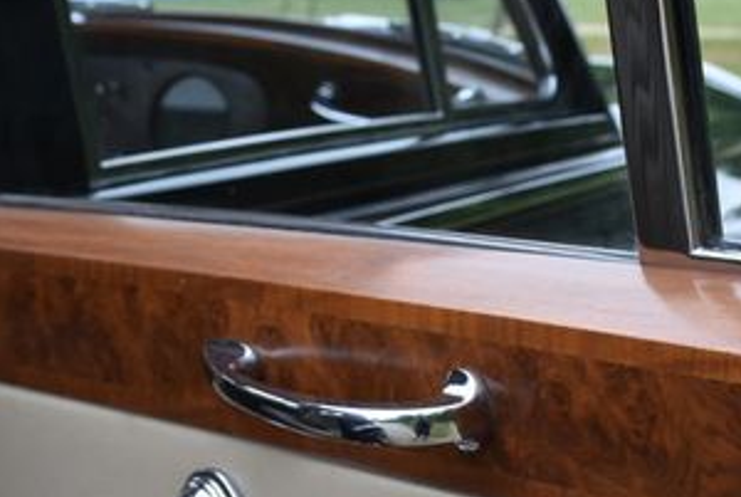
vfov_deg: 14.3
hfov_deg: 21.1
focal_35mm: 96
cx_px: 509
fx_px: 1979
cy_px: 314
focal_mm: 30
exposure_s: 1/500
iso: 640
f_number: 8
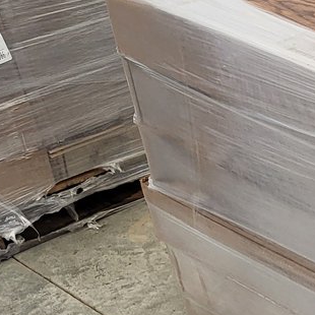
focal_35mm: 112
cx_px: 675
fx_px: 1153
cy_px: 299
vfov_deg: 15.3
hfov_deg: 13.0
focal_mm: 5.4
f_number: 1.8
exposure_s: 1/120
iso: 160
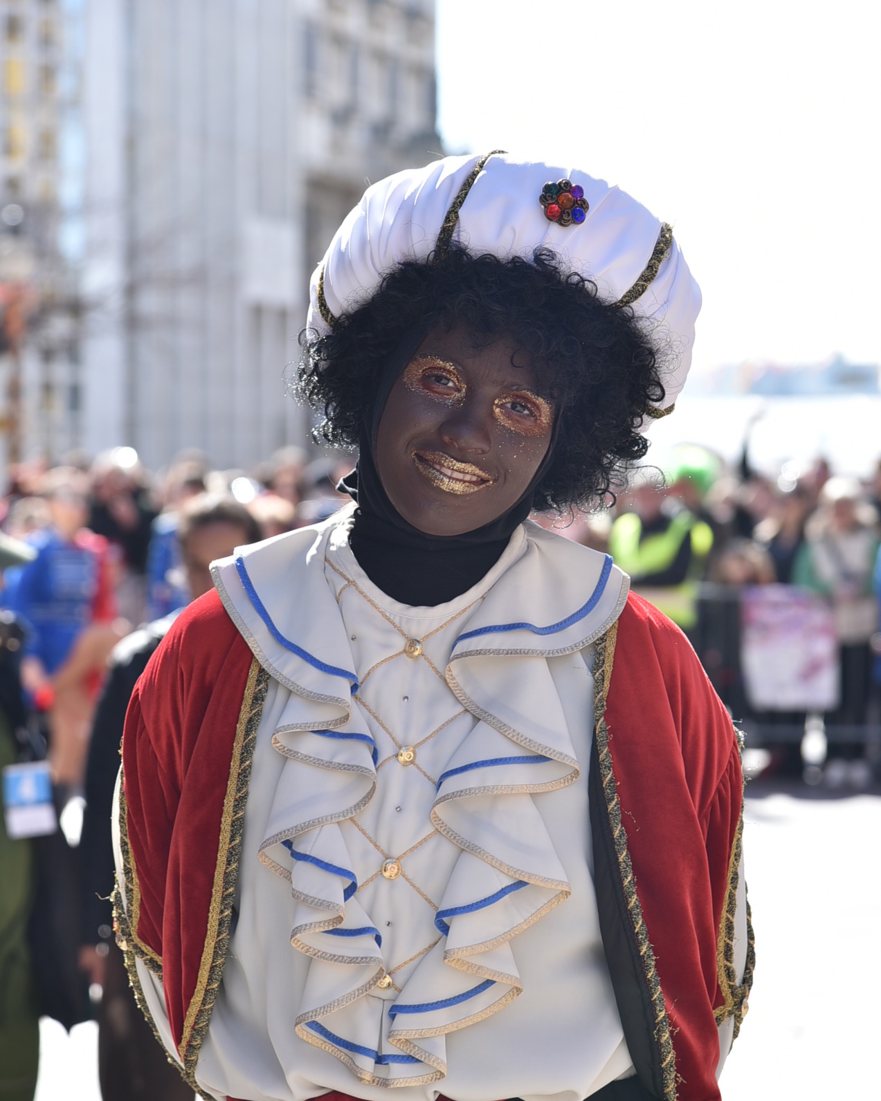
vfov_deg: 14.2
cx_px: 438
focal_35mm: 136
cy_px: 629
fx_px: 4432
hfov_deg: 11.4
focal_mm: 120
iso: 200
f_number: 5.6
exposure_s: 1/250
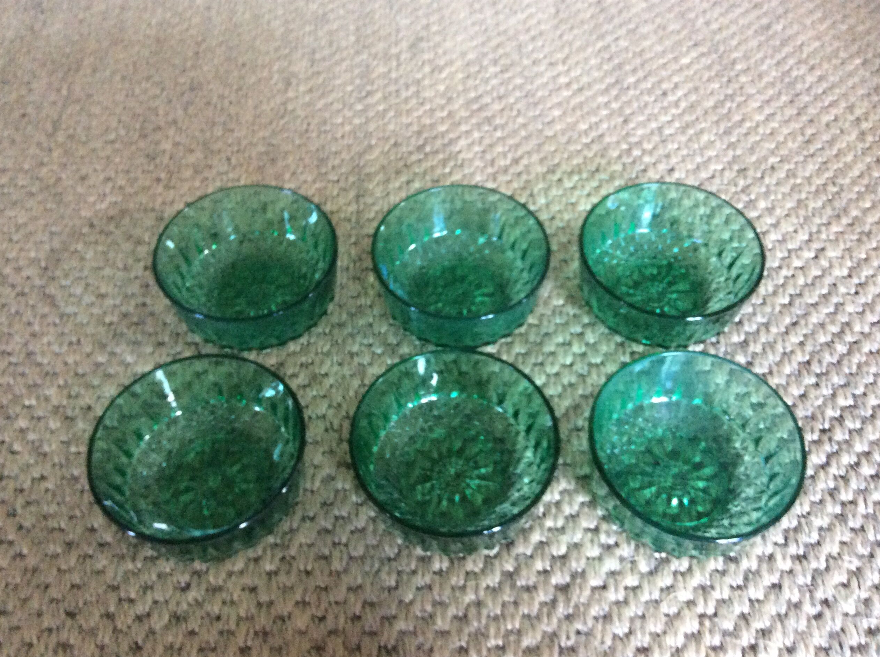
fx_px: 838
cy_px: 336
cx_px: 436
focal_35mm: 33
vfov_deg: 42.8
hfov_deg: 55.4
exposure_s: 1/17
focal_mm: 3.3
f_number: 2.4
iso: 250
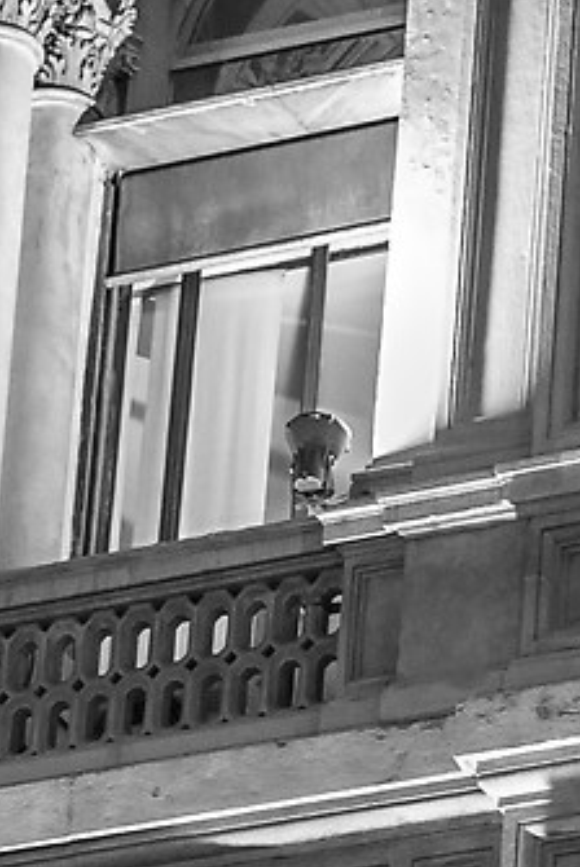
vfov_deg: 5.2
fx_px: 9501
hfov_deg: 3.5
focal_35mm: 394
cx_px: 531
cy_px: 18
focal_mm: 55
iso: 1600
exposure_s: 1/25
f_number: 4
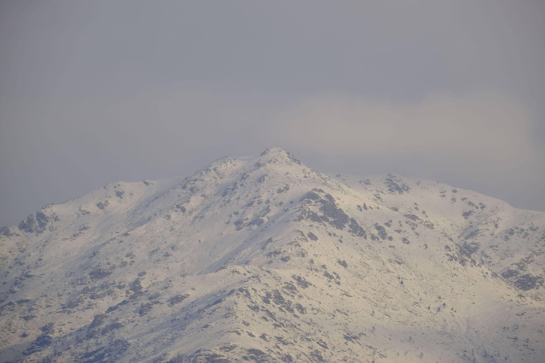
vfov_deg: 3.1
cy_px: 182
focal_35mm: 450
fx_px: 6812
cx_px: 272
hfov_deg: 4.6
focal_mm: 300
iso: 160
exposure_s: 1/800
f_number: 5.6
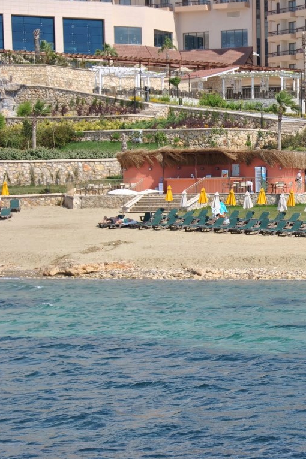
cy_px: 230
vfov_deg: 16.6
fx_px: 1579
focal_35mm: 124
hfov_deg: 10.9
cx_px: 336
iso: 100
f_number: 8
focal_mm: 55
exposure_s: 1/250
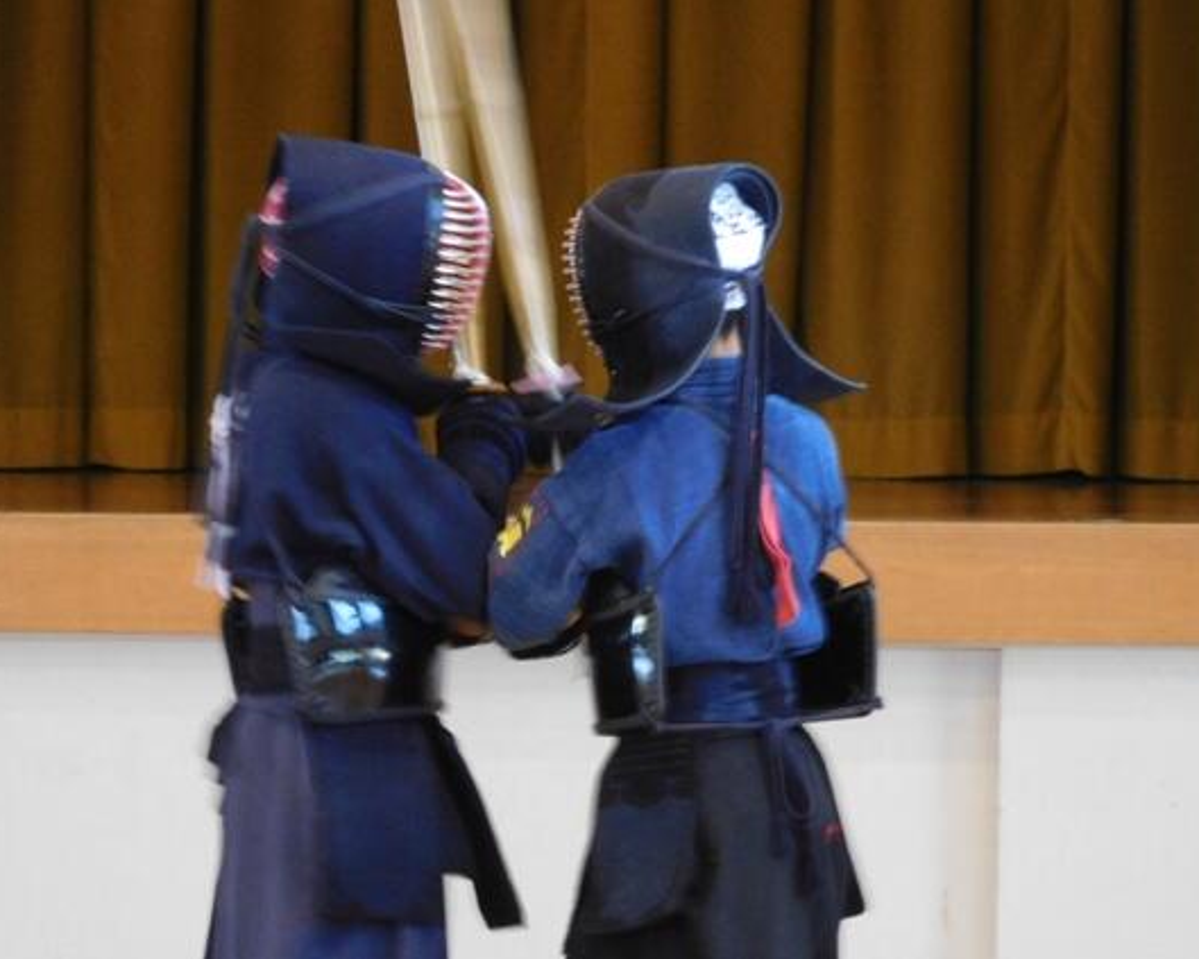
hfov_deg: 5.3
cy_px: 478
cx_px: 594
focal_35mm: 367
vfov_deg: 4.2
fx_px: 13021
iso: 800
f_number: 6
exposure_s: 1/10
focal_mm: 62.4
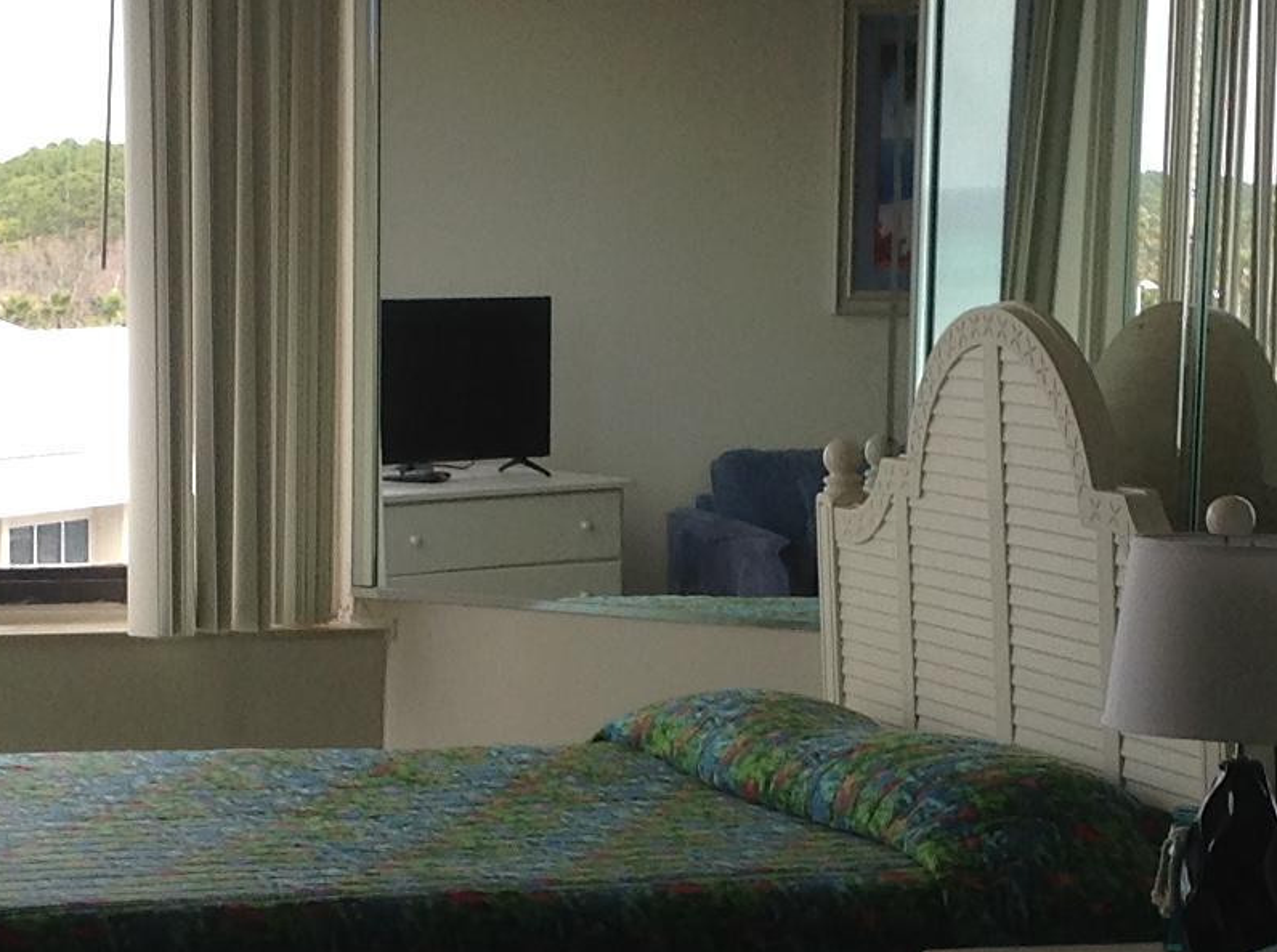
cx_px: 624
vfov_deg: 12.9
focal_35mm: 114
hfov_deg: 17.3
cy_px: 726
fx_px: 4198
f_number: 2.4
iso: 50
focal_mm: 4.28
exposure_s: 1/120
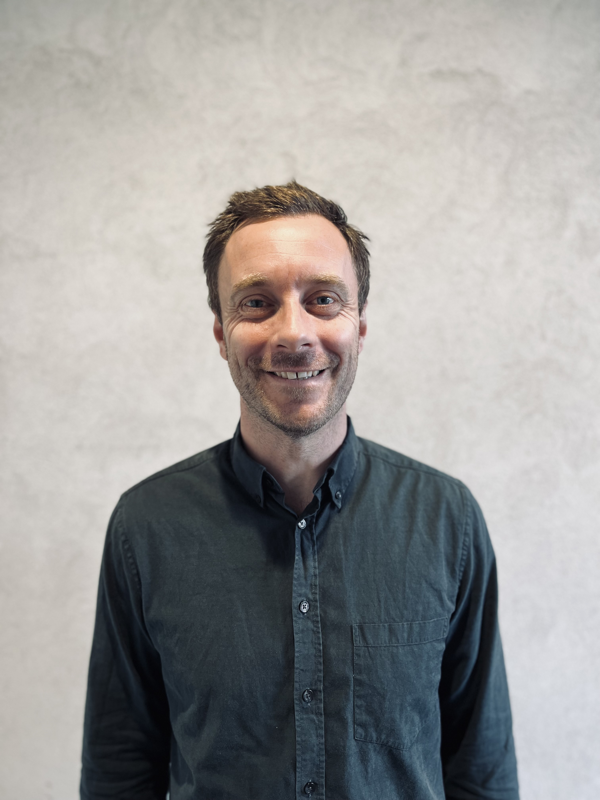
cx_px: 300
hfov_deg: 53.1
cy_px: 400
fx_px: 601
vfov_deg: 67.3
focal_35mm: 26
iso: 125
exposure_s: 1/100
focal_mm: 5.1
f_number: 1.6
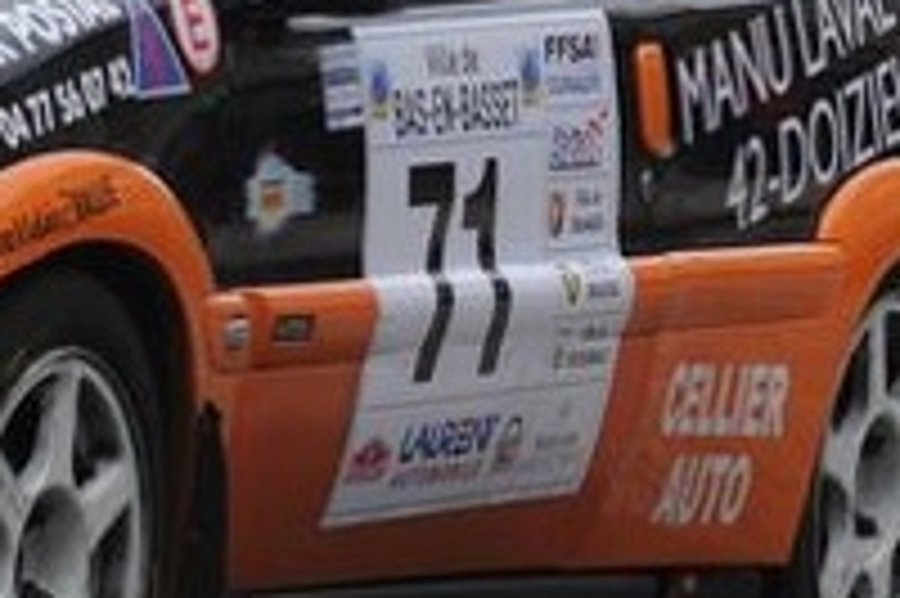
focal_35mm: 801
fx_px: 20007
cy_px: -110
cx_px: -378
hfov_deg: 2.6
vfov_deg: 1.7
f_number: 16
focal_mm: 135
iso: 400
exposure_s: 1/800
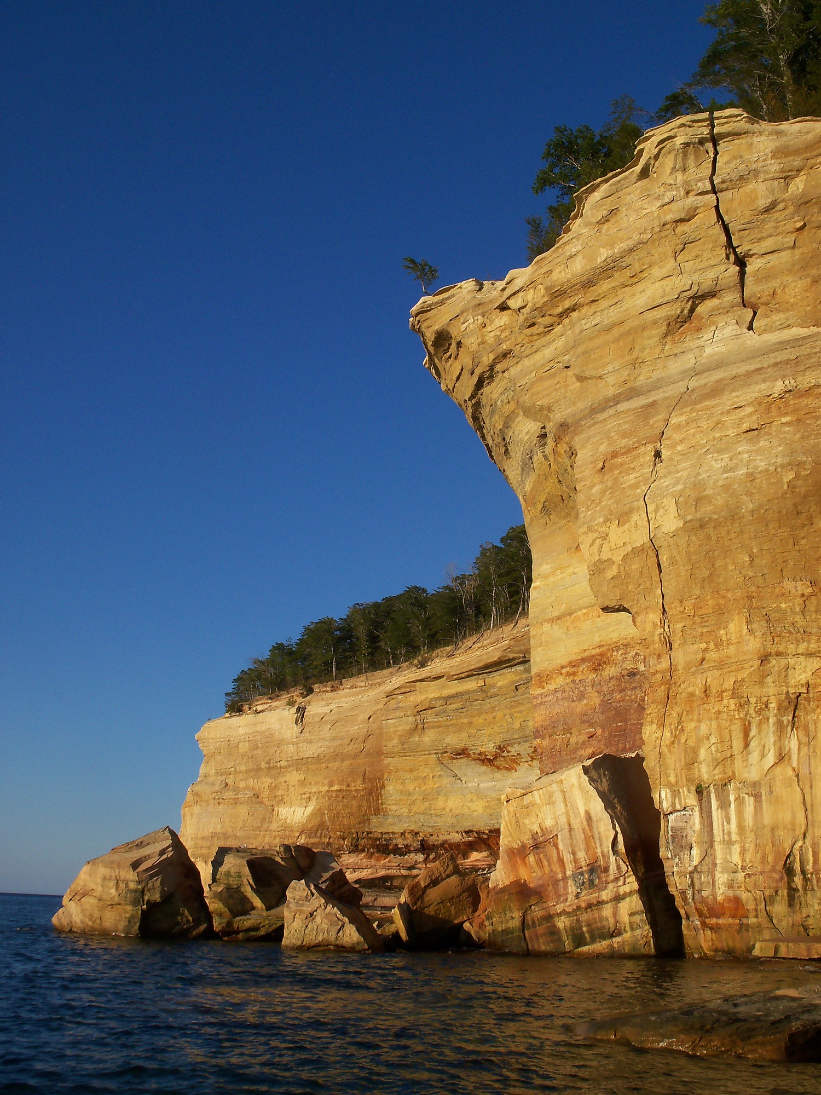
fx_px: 1107
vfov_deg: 52.6
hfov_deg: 40.7
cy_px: 548
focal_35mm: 35
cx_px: 410
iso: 64
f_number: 5.5
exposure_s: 1/320
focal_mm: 6.3
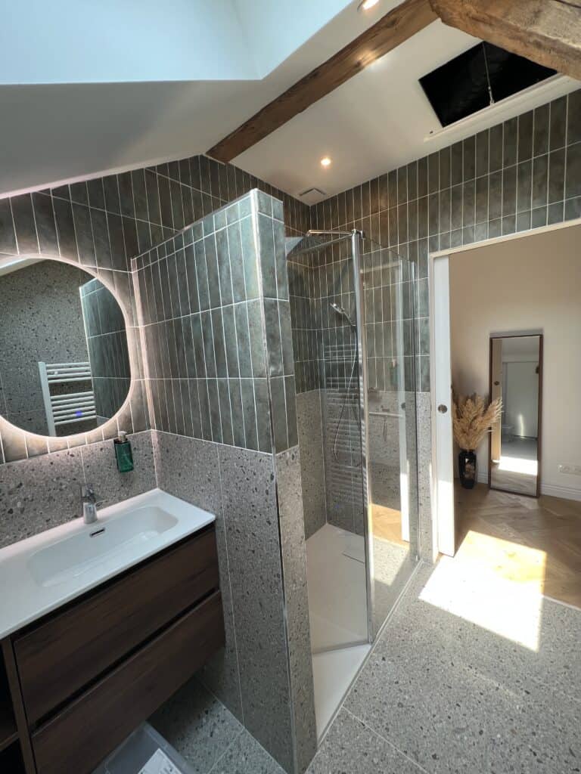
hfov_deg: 89.9
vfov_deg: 106.2
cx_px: 290
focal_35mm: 13
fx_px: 291
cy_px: 387
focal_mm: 1.57
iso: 64
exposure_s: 1/100
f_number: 1.8
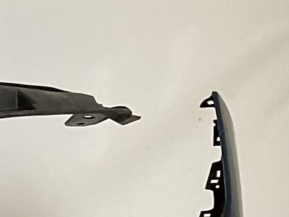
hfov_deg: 9.6
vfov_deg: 8.5
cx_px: -505
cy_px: 359
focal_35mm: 170
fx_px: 1420
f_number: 1.8
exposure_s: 1/60
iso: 50
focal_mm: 3
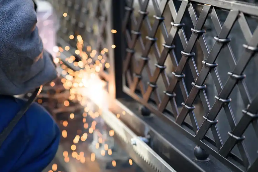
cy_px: 86
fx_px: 609
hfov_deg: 23.9
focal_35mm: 85
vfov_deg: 16.1
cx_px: 129
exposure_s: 1/200
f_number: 3.5
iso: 125
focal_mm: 85
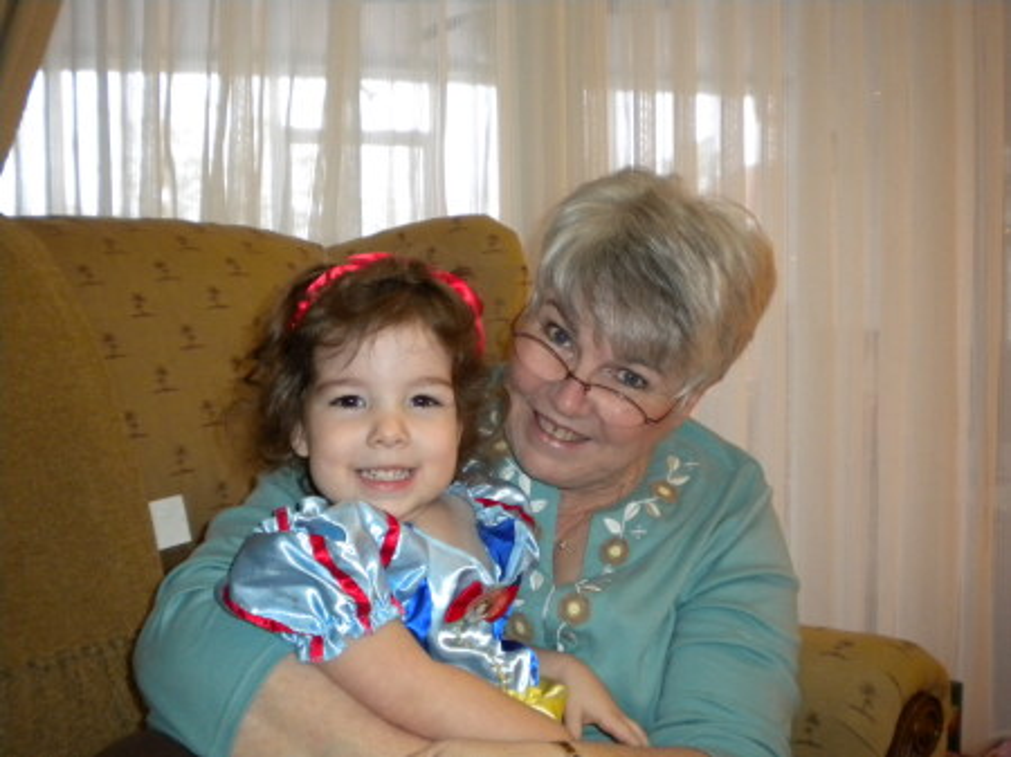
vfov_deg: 35.1
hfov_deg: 45.8
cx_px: 506
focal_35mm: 41
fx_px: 1197
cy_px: 378
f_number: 3.5
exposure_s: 1/30
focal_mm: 7.4
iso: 400
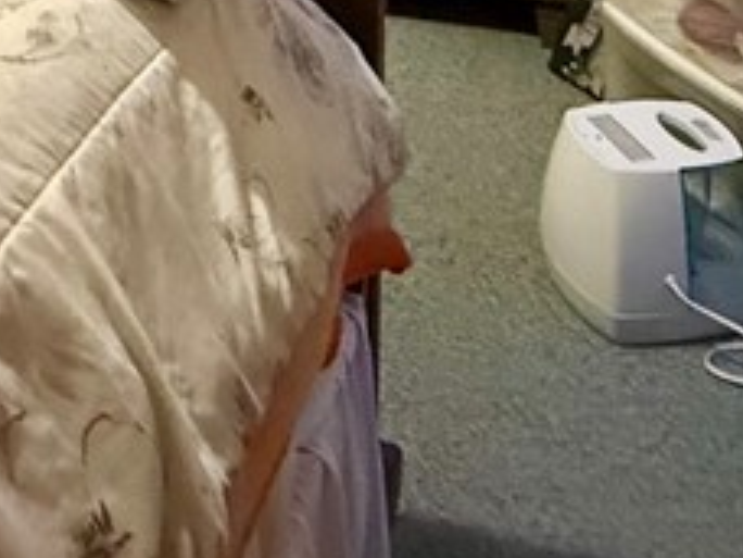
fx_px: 1352
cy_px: -467
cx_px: 156
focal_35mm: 63
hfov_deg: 30.0
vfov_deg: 18.1
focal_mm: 2.22
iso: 1250
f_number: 2.2
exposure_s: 1/60
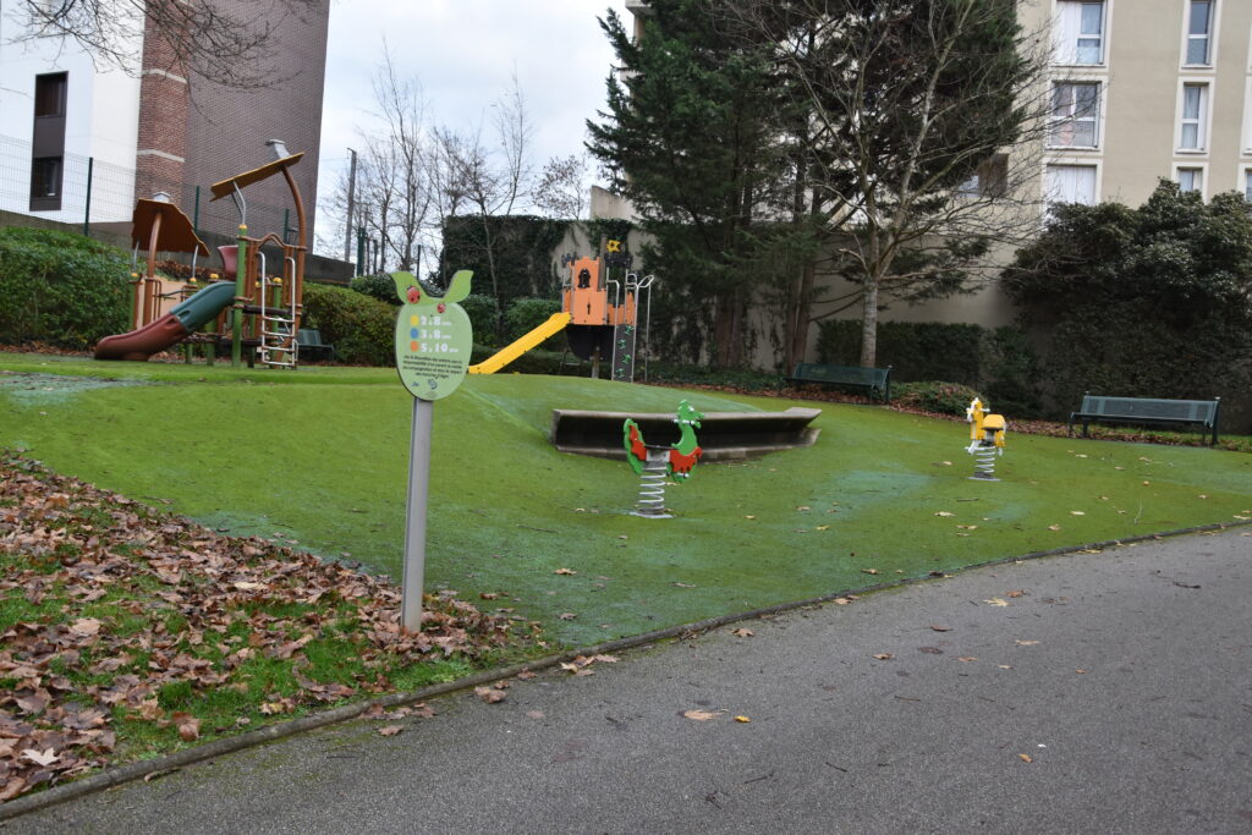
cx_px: 626
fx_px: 1096
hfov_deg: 59.5
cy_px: 418
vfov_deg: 41.7
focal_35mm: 32
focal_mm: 21
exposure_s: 1/125
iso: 400
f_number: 5.6
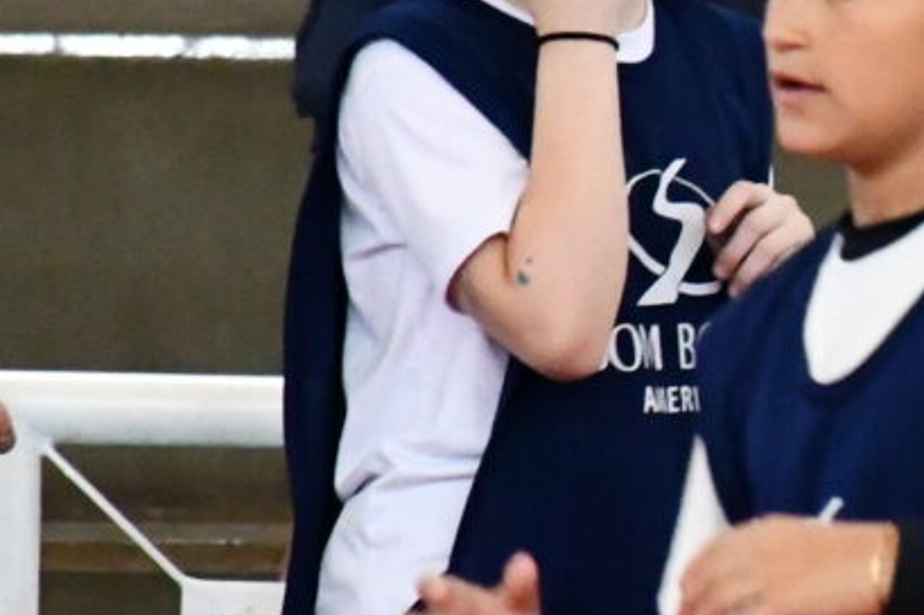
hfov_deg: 2.1
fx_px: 25312
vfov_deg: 1.4
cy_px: 190
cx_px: 1112
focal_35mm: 987
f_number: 5.6
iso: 8000
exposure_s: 1/250
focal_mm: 140
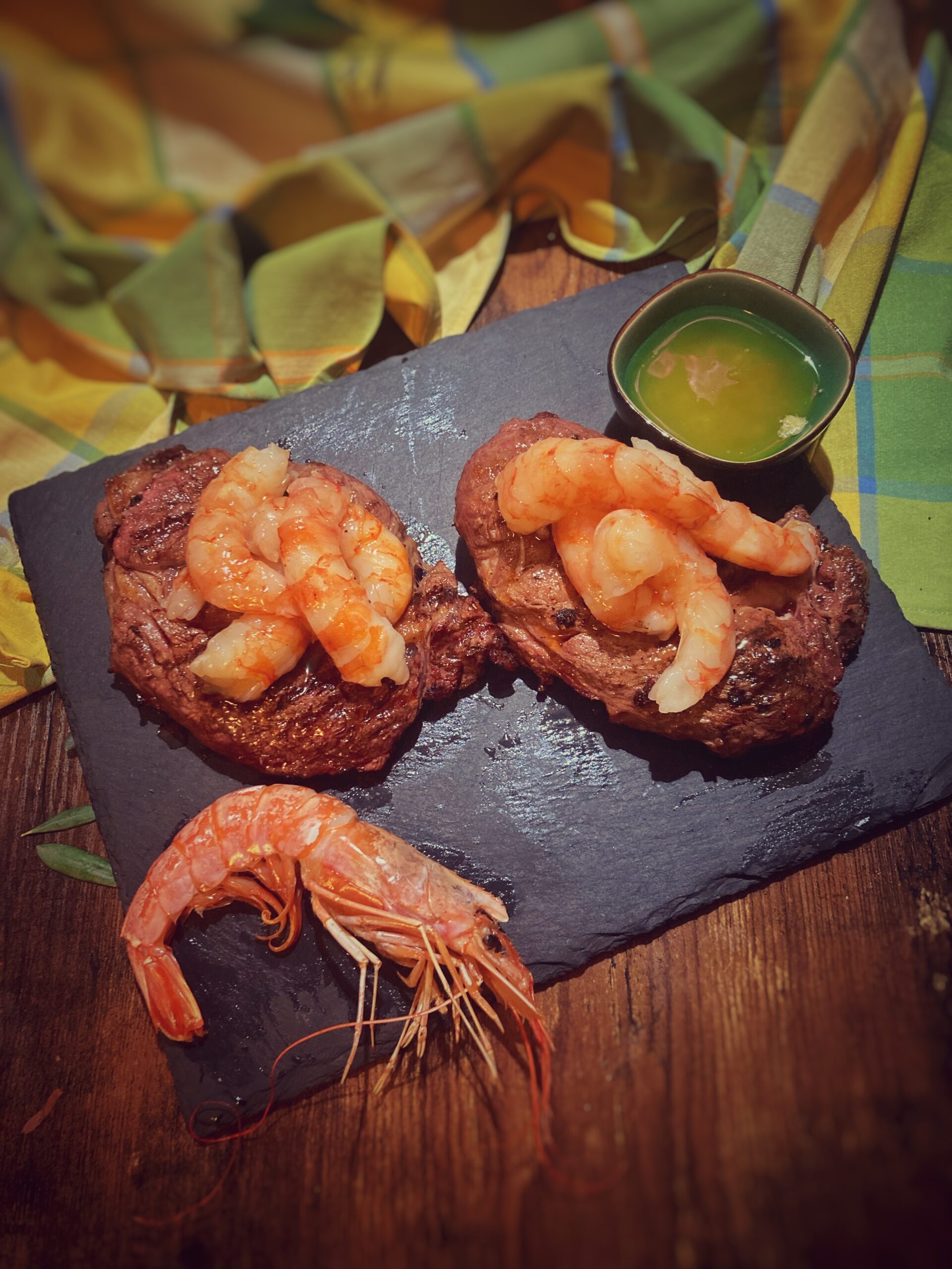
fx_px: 1027
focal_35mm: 28
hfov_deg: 49.7
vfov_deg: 63.4
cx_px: 476
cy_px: 634
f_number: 1.8
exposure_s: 1/50
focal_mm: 3.99
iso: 250
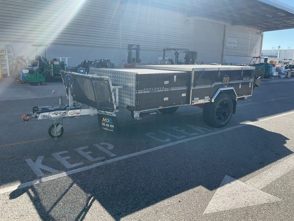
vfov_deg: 48.2
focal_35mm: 29
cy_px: 110
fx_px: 246
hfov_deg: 61.7
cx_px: 147
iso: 16
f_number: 1.8
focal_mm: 3
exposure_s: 1/1015
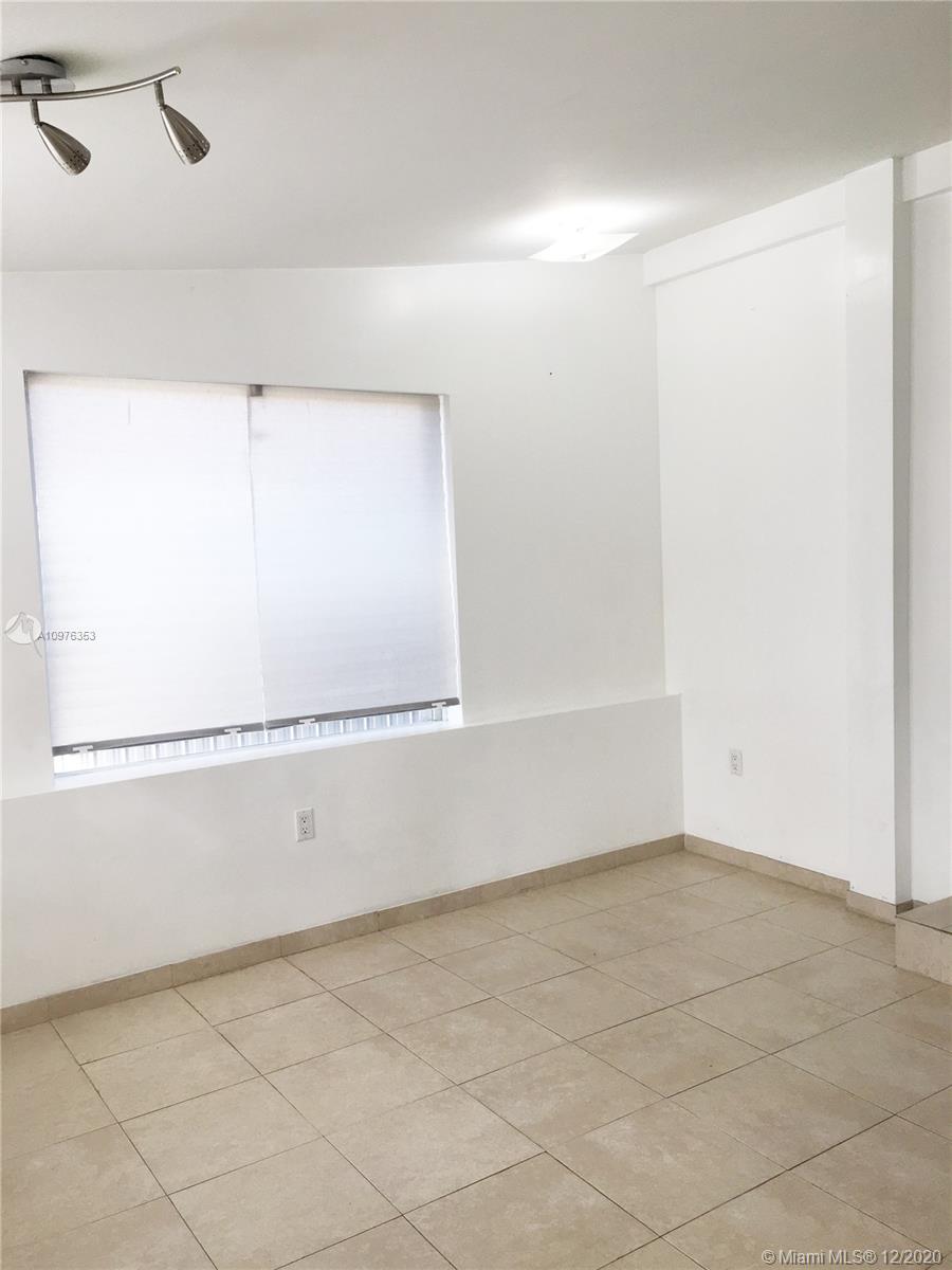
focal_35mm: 29
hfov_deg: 48.2
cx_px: 476
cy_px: 635
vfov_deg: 61.7
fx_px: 1063
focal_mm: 4.15
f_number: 2.2
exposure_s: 1/120
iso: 32
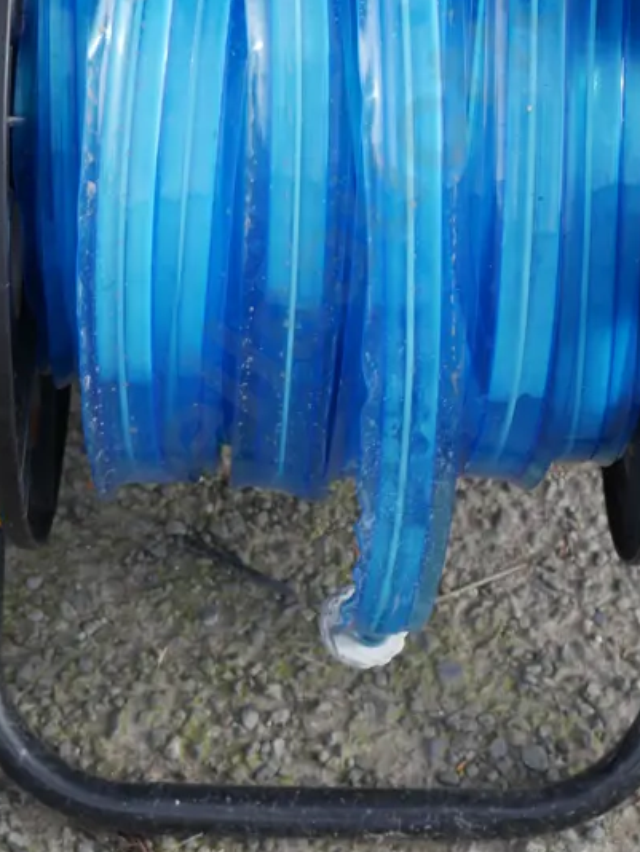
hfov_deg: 12.5
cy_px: 185
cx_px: 392
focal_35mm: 119
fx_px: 2931
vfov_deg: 16.4
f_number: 6.3
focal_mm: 31
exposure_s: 1/200
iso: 200
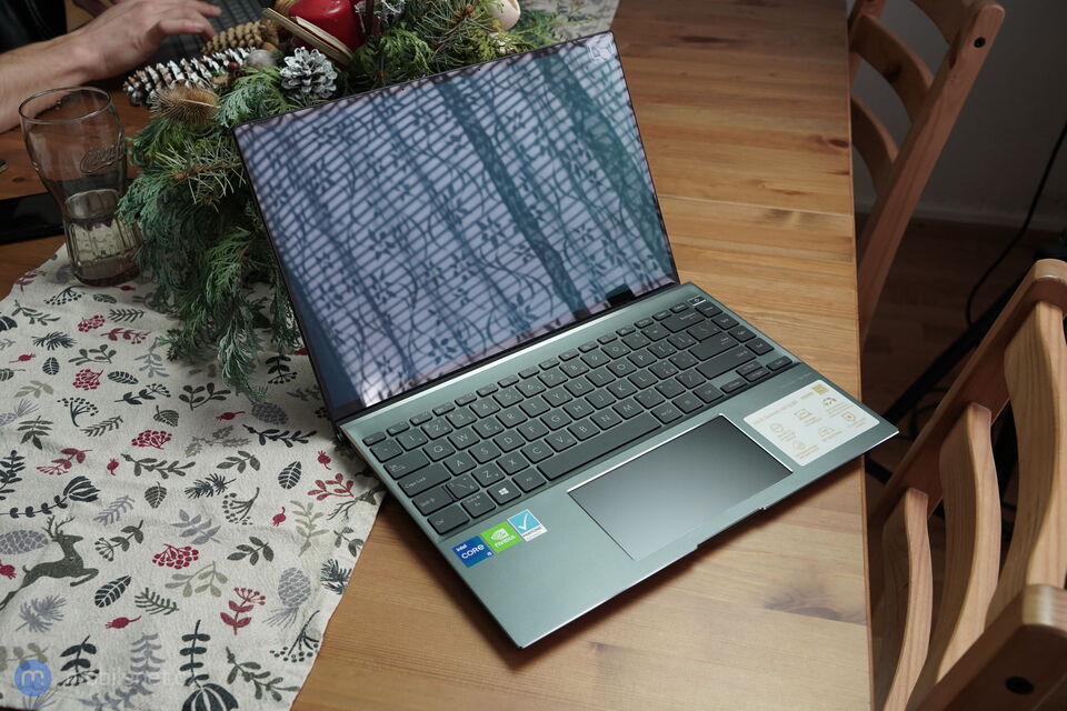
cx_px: 534
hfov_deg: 57.2
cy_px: 356
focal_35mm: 33
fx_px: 978
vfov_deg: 40.0
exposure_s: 1/125
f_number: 7.1
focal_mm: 33
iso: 1250
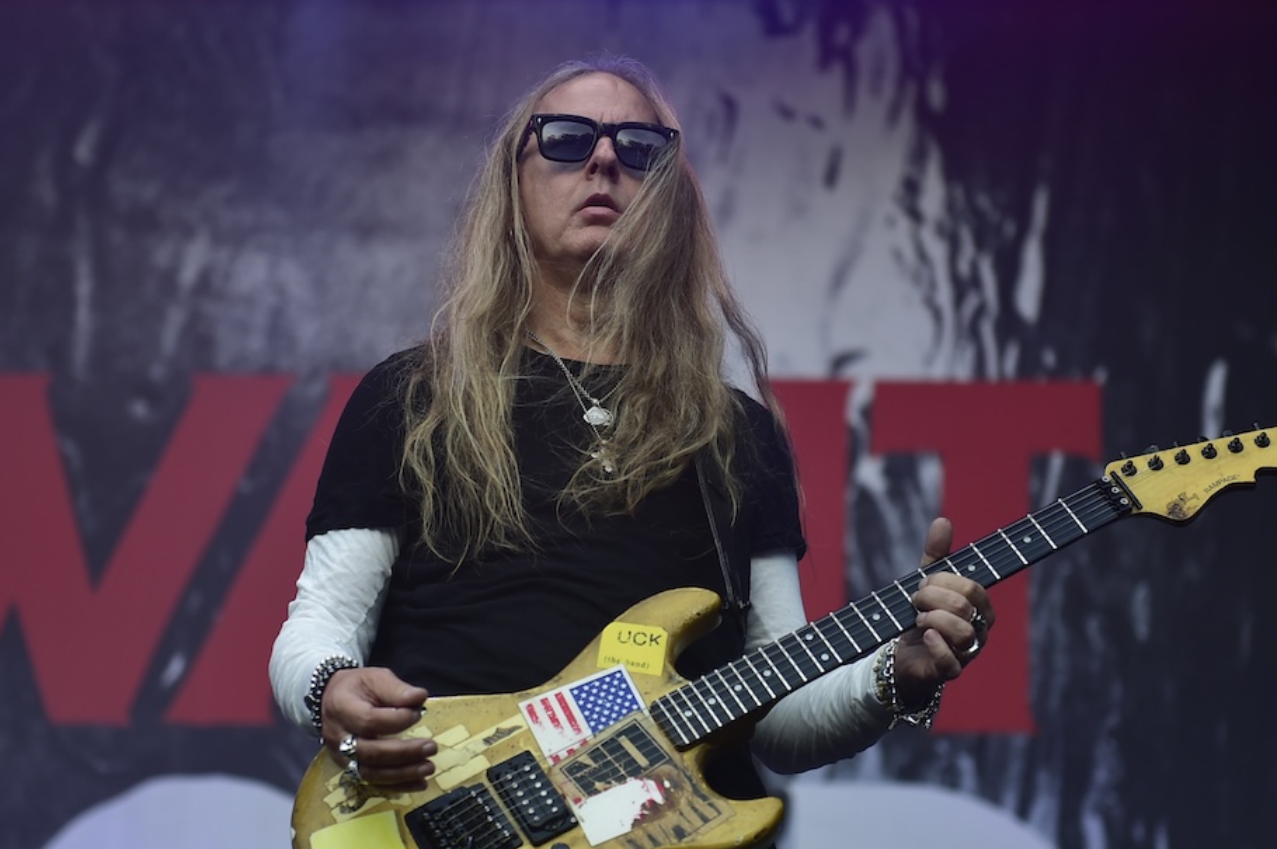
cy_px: 487
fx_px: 3544
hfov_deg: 20.4
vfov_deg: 13.7
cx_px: 571
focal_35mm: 100
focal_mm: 70
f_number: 2.8
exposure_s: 1/800
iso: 800
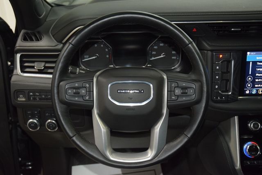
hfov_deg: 45.0
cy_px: 88
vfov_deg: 30.9
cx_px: 131
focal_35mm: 44
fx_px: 317
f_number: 3.8
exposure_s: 1/60
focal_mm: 29
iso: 1400
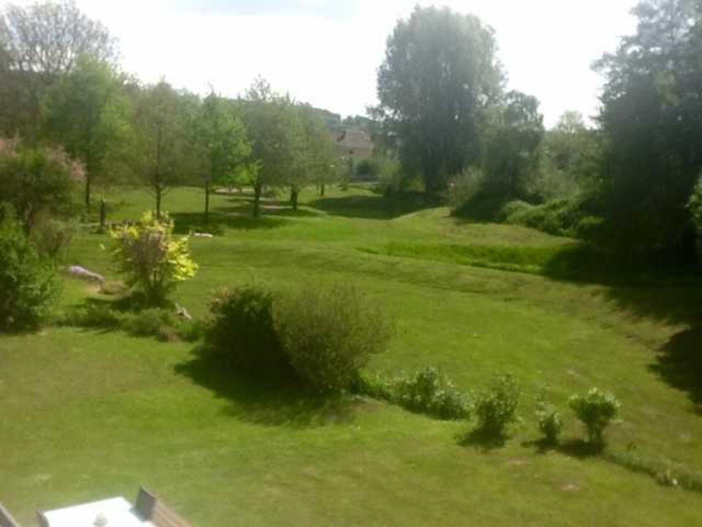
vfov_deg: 32.9
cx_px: 351
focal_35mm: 44
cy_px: 264
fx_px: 892
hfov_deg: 42.9
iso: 40
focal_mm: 2.03
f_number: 2.4
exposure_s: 1/1029
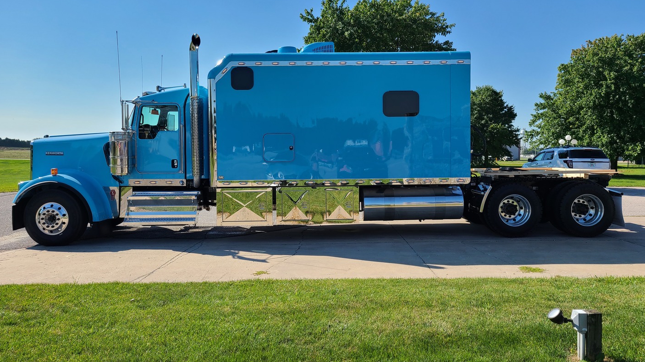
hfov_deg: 66.1
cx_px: 326
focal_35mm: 29
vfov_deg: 40.1
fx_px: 496
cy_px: 160
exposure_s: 1/1909
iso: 40
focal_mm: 5.4
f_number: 1.8
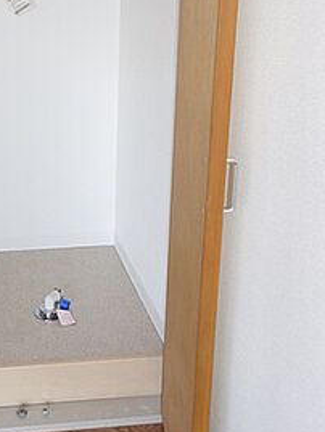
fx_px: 613
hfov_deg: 28.3
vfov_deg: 37.5
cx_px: 18
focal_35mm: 49
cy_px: 87
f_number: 3.1
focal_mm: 4
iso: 160
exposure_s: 1/45
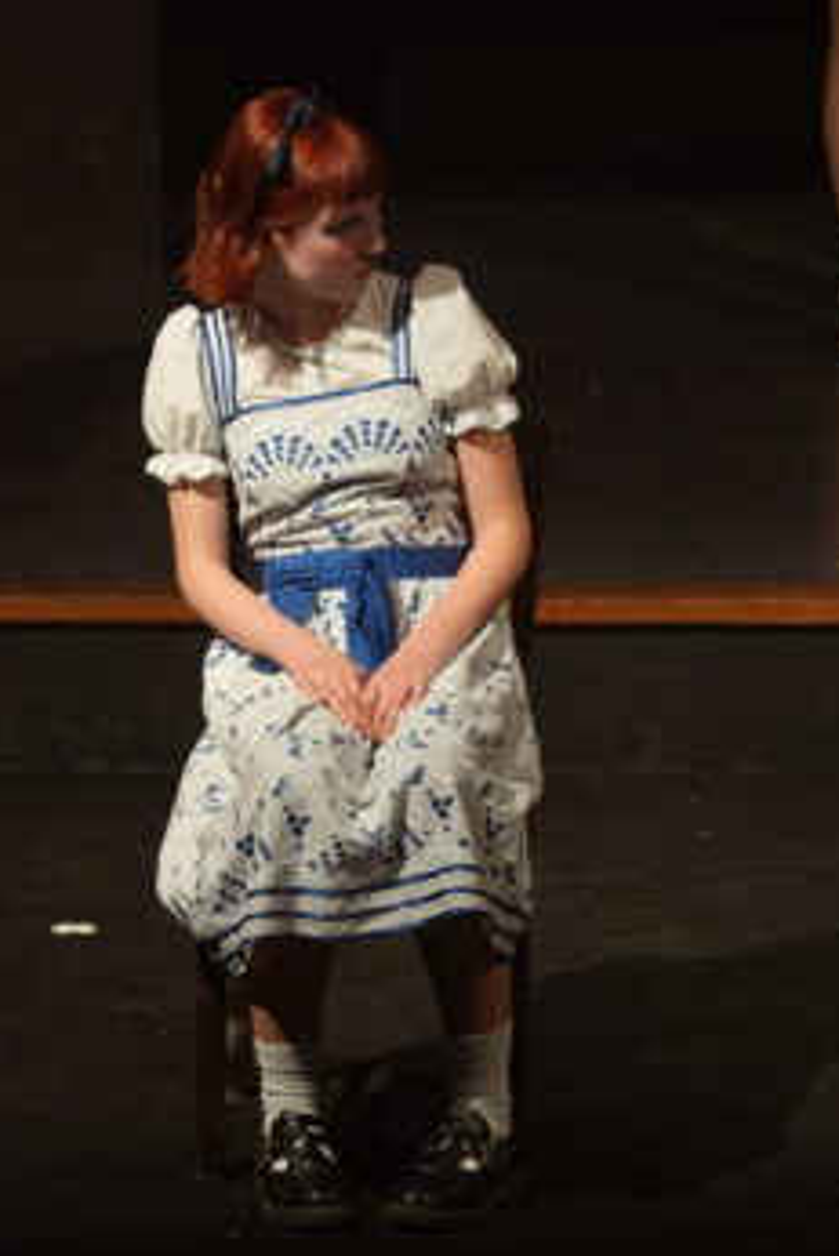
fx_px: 15225
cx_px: 356
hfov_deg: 3.2
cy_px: 635
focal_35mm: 436
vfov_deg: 4.7
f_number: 6.3
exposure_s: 1/40
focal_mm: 359
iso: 1600
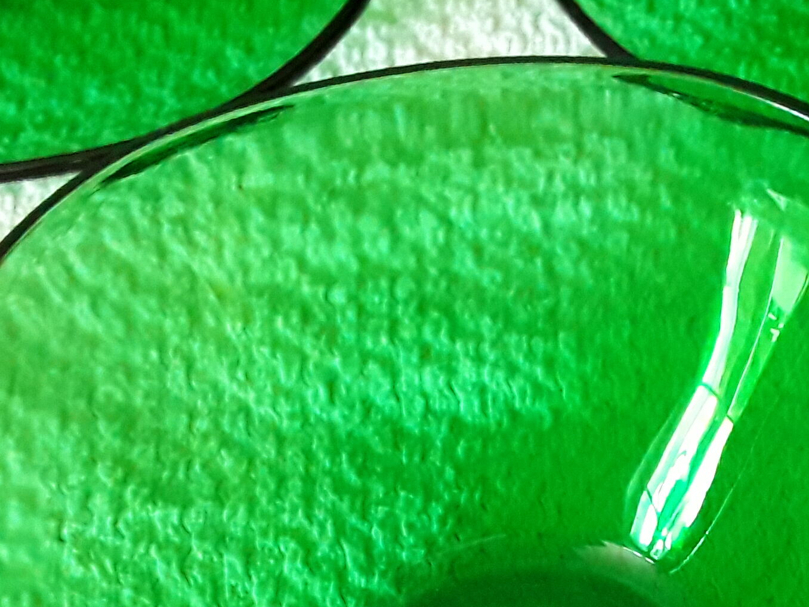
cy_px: 658
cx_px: 640
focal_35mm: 65
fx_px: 1519
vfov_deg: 21.5
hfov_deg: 29.2
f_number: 1.9
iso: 400
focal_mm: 2.91
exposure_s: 1/17
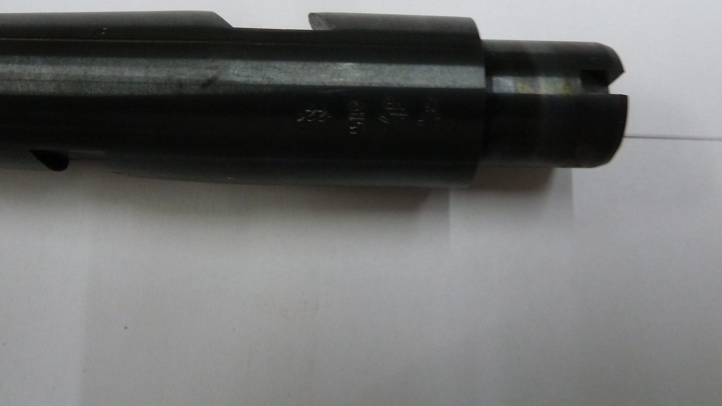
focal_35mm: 32
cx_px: 341
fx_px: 613
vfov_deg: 36.2
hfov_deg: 61.0
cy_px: 122
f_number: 3.3
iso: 320
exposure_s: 1/30
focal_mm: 4.1
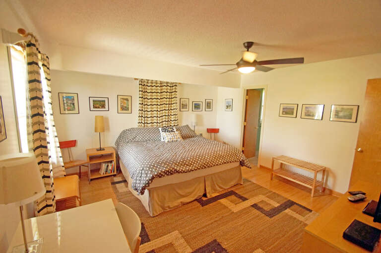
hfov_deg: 100.5
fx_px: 159
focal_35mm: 15
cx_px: 190
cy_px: 126
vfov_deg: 77.2
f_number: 4
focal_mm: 10
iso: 800
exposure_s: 1/60
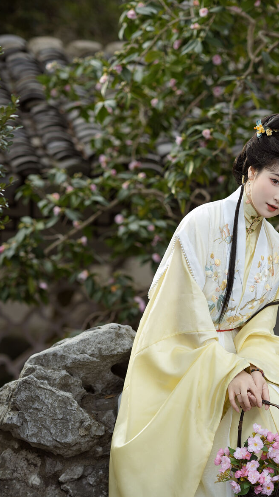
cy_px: 229
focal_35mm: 137
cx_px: 198
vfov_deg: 15.7
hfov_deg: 8.8
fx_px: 1802
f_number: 2
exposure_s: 1/250
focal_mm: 85
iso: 100
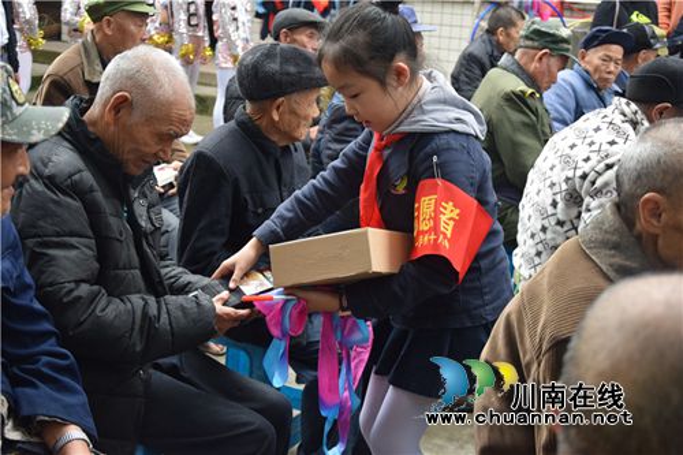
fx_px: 996
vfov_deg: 25.7
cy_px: 228
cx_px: 342
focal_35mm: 52
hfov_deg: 37.9
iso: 1000
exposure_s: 1/500
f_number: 4.5
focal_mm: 35
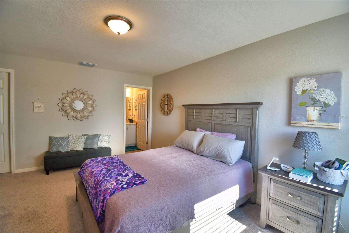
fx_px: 145
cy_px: 116
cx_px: 174
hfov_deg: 100.4
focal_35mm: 15
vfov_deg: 77.3
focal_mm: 10
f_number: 4.5
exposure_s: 1/100
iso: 400
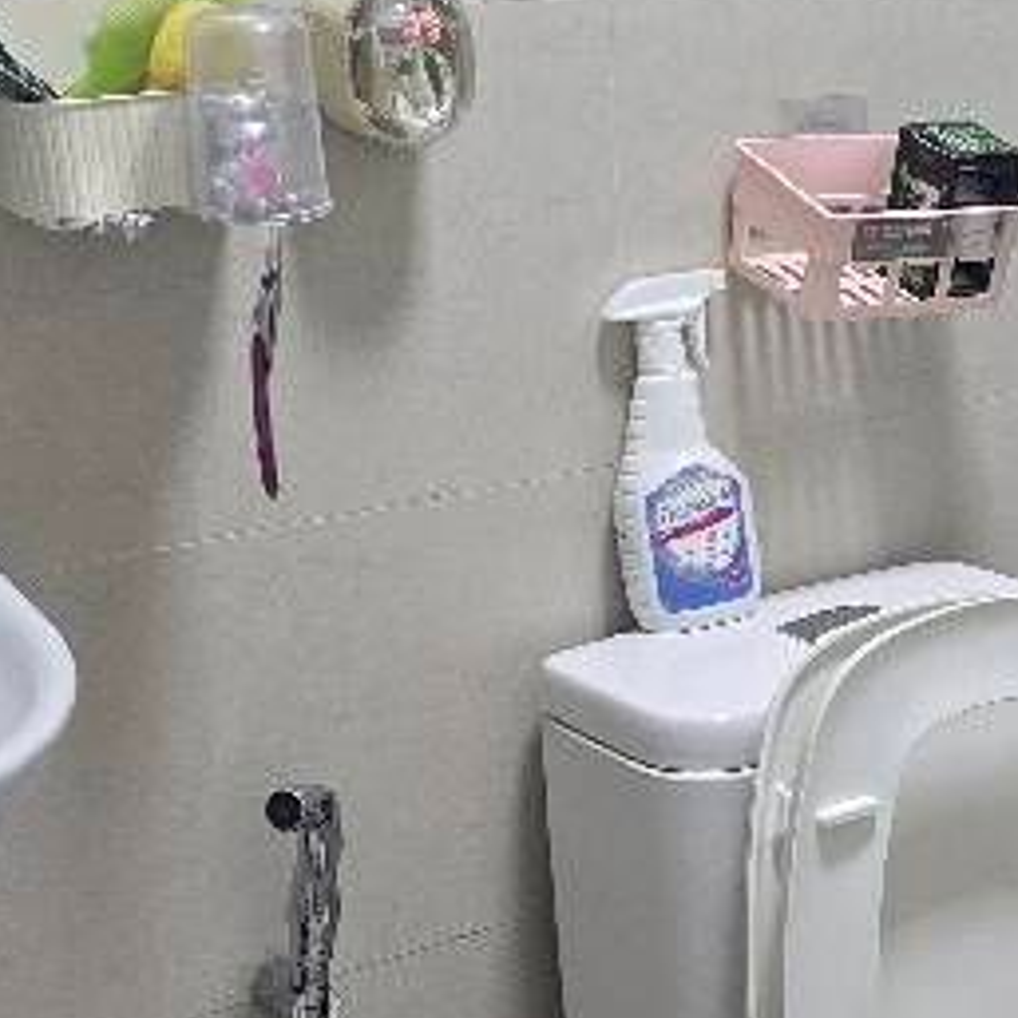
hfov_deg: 20.2
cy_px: 638
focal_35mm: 81
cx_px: 1184
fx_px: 2695
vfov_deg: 21.3
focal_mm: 6.3
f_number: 1.7
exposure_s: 1/101
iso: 400
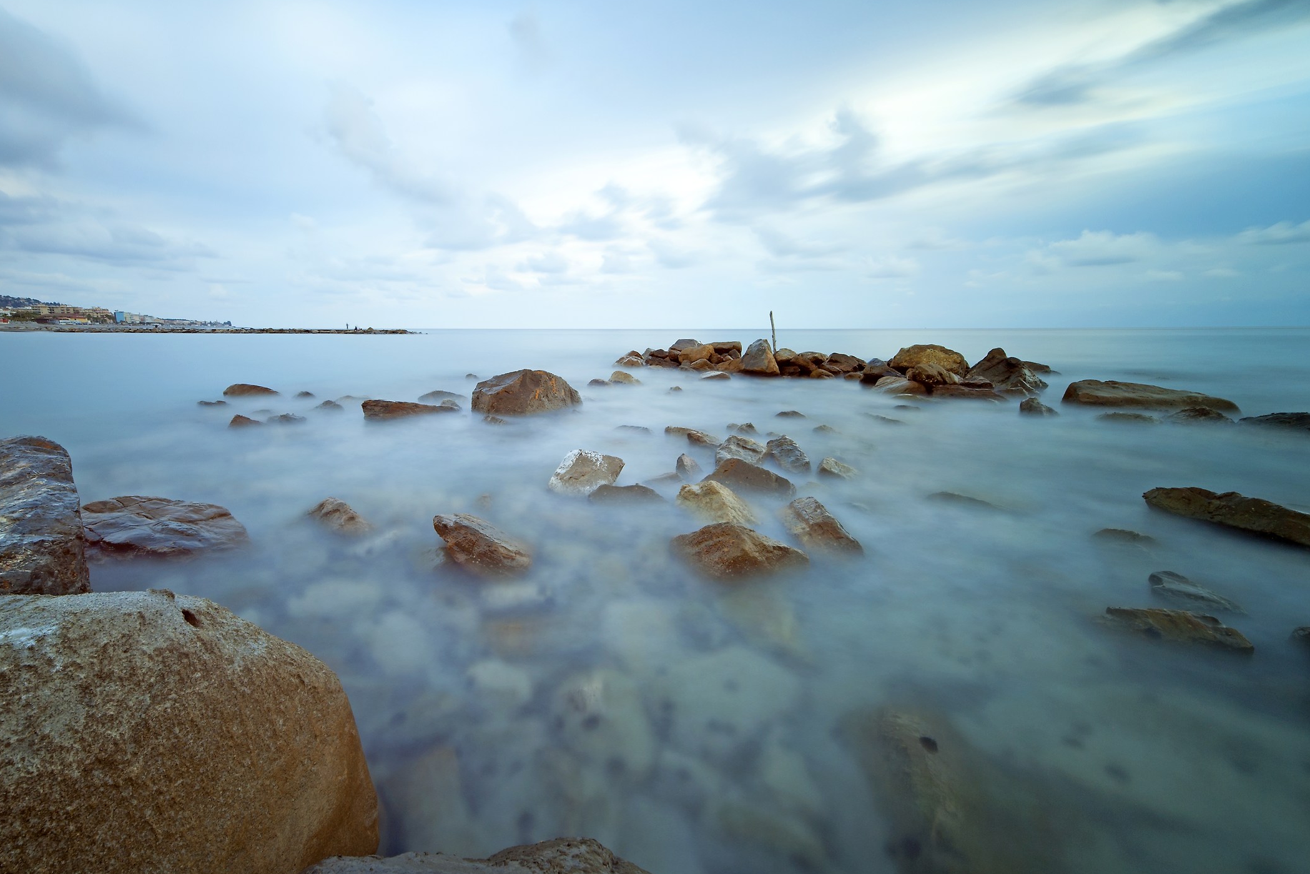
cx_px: 563
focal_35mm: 16
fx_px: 582
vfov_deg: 73.7
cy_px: 430
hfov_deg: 96.1
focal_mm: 14
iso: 200
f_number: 13
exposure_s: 90
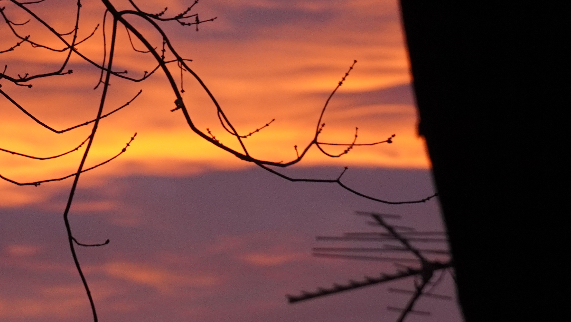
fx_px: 8668
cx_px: 36
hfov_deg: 3.8
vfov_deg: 2.1
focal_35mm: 572
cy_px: 166
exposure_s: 1/250
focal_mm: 135
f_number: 5.6
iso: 1000
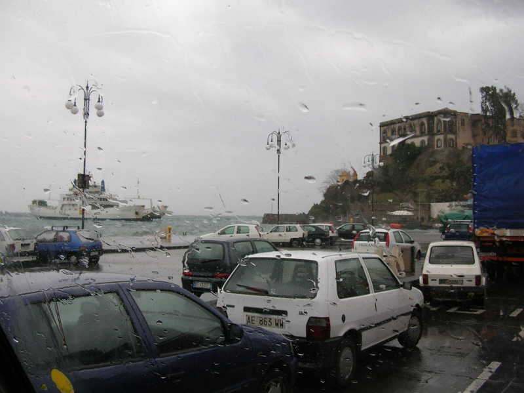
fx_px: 545
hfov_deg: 51.4
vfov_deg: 39.6
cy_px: 196
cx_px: 262
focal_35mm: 36
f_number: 2.7
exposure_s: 1/112
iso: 50
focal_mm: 6
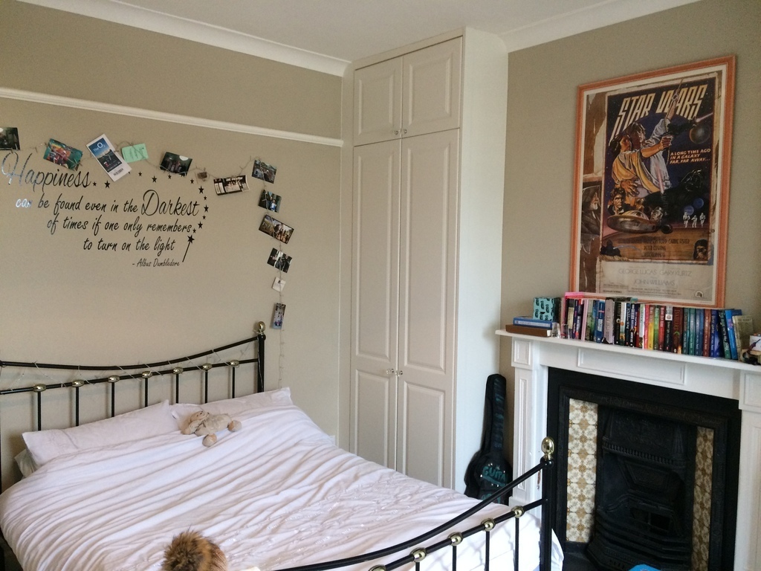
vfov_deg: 48.2
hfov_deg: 61.7
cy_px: 286
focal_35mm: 29
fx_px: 638
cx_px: 380
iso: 200
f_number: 2.2
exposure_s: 1/33
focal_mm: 4.15
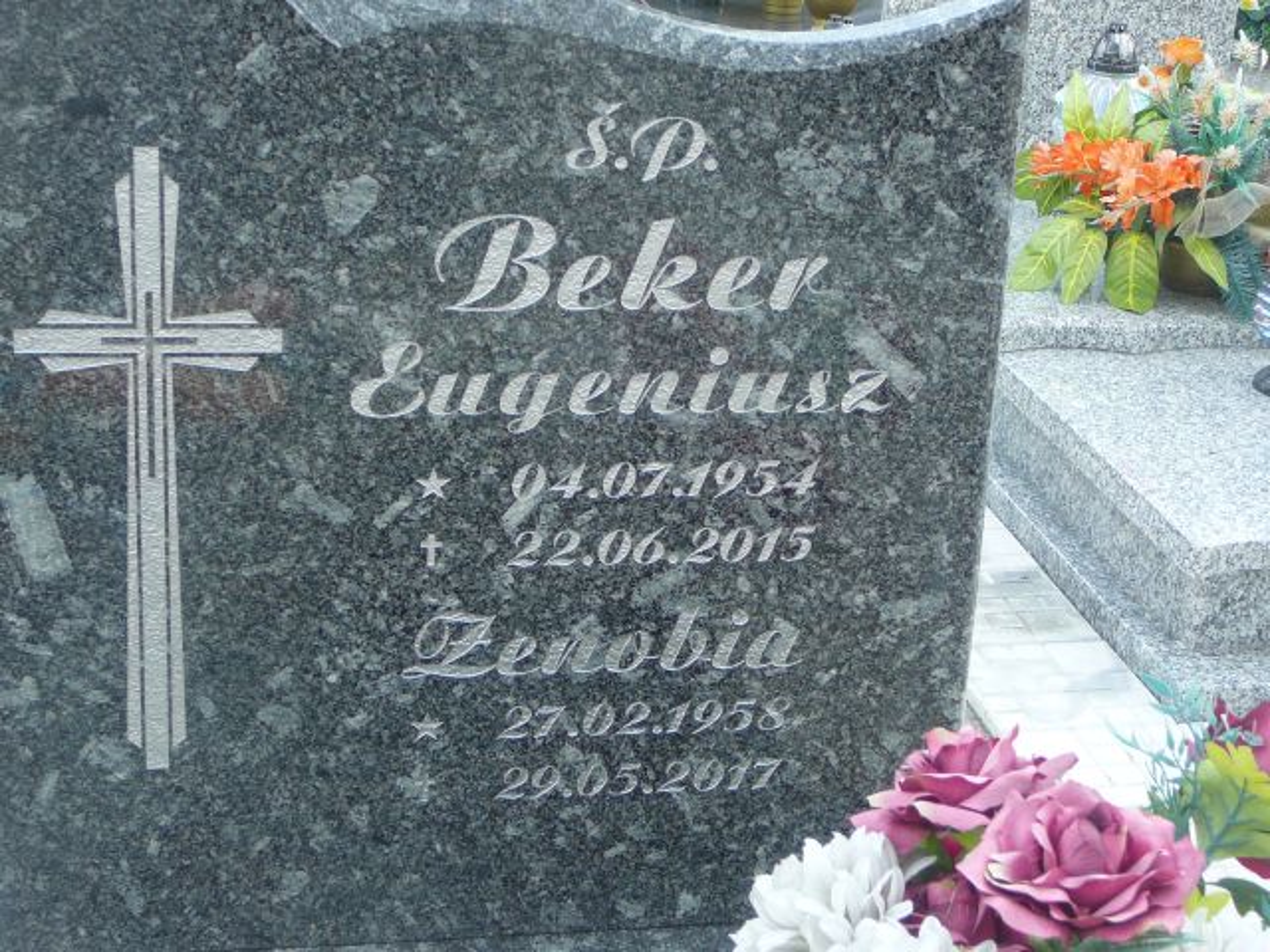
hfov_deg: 32.7
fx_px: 2165
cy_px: 476
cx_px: 635
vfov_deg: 24.8
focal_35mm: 59
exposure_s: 1/80
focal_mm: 8.7
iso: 80
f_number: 3.5
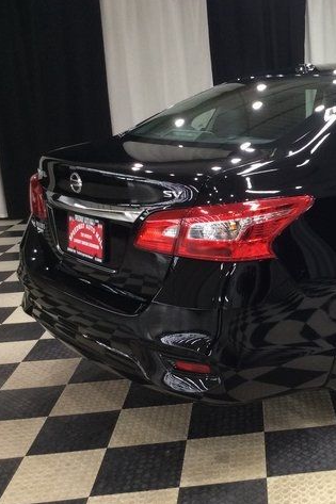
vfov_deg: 43.6
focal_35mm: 45
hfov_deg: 28.0
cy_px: 253
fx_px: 630
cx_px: 338
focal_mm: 3.3
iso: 64
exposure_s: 1/24
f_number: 2.4
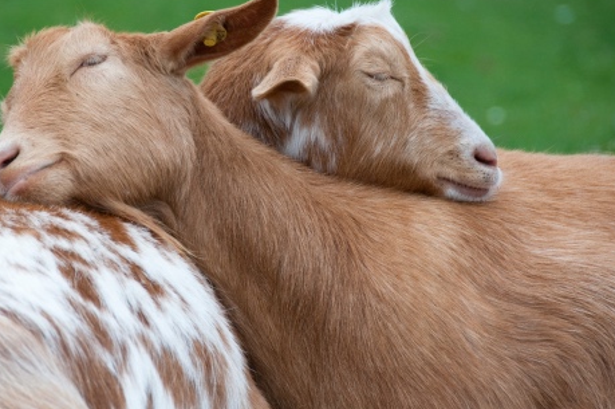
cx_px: 241
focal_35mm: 333
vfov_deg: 4.1
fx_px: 5683
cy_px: 204
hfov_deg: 6.2
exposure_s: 1/400
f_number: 5.6
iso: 400
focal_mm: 170
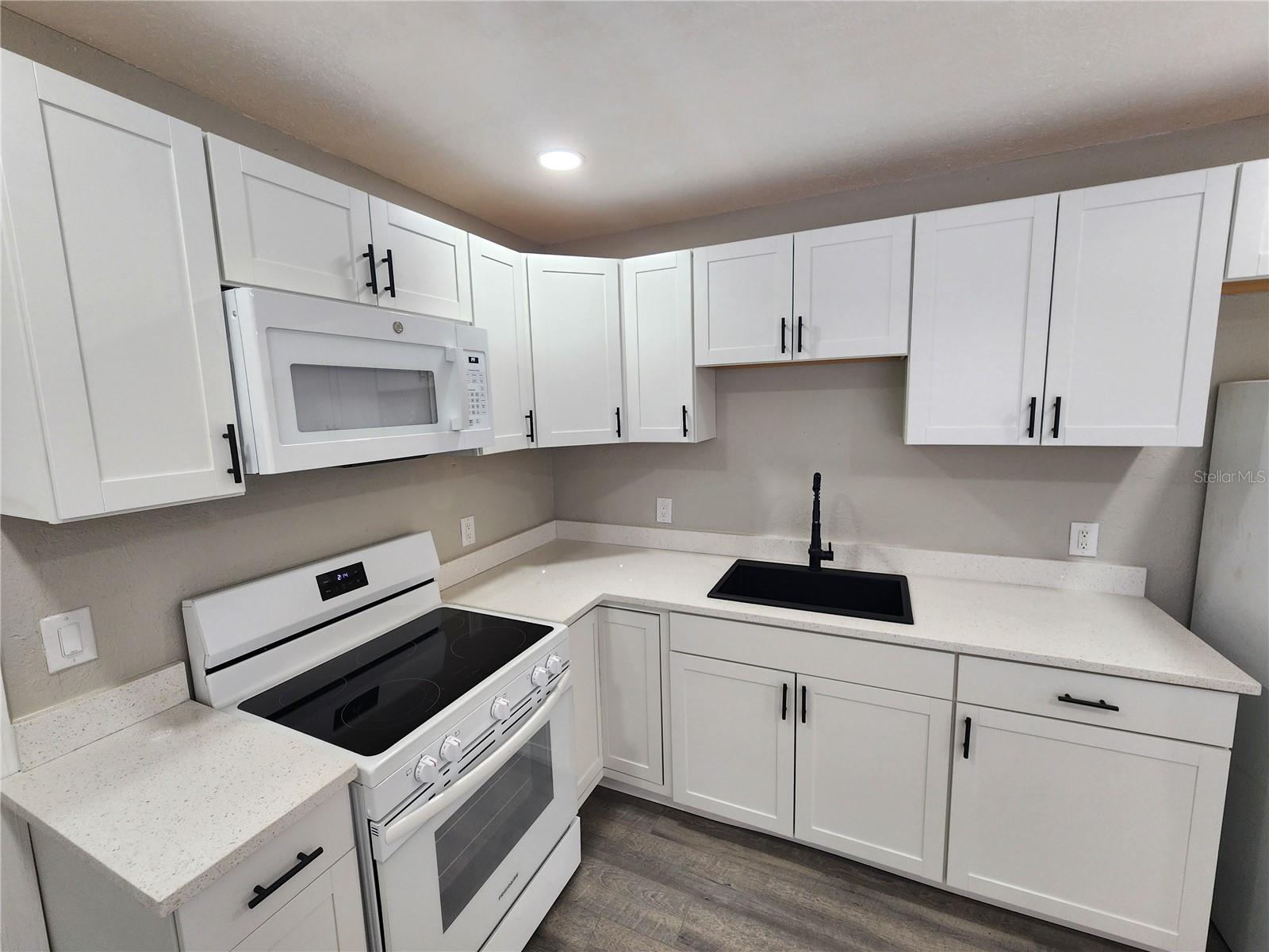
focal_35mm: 13
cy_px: 476
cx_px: 634
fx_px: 477
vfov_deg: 89.9
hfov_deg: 106.2
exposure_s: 1/60
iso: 125
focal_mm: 2.2
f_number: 2.2
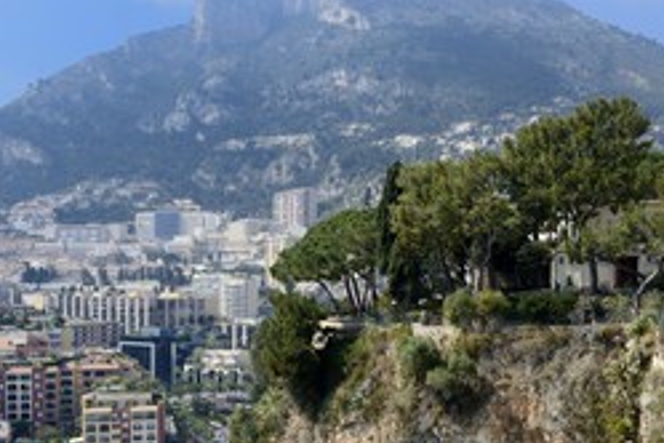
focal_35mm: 49
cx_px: 475
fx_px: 904
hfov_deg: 39.5
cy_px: 307
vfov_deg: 27.3
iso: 200
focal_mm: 29
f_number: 11
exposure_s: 1/200
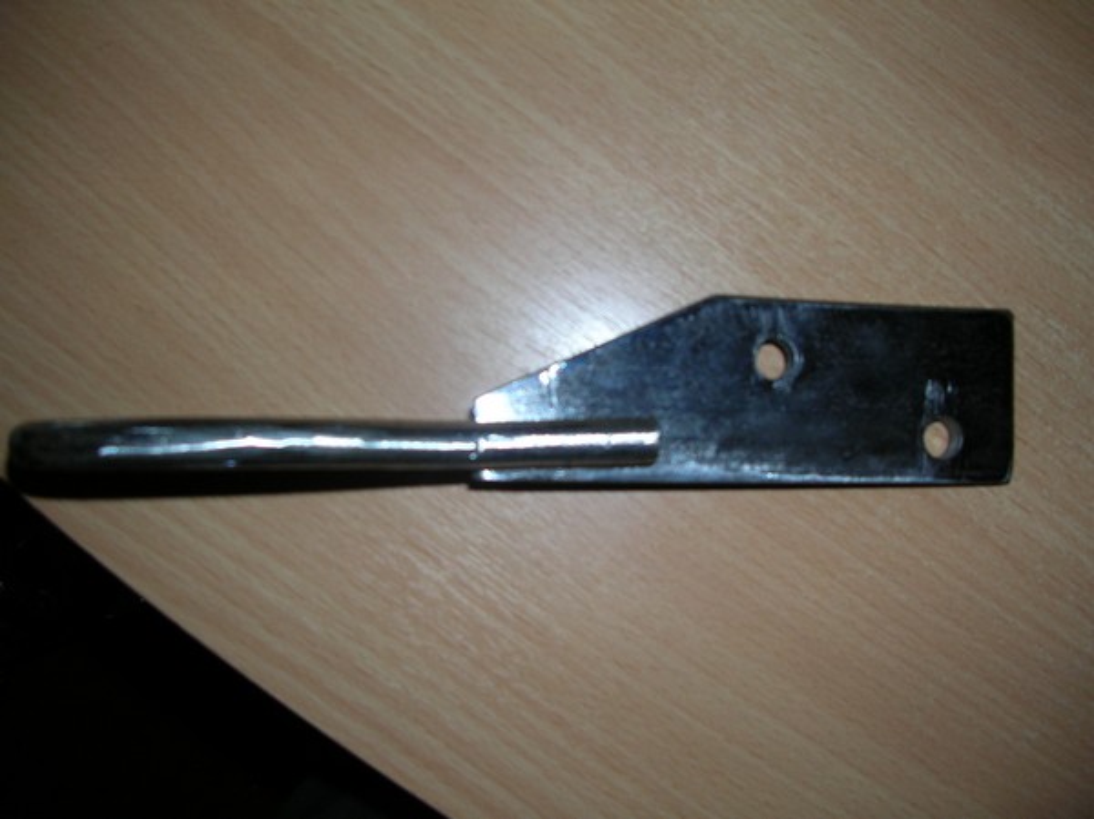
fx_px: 1105
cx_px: 547
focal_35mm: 35
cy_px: 410
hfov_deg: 52.7
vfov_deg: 40.6
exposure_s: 1/60.1
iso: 50
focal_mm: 5.8
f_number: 2.8
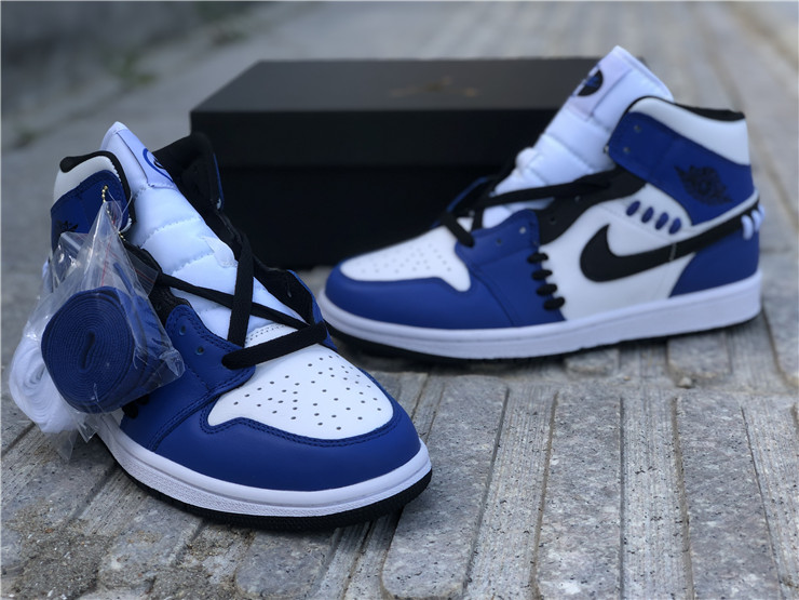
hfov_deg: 36.8
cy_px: 300
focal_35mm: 52
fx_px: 1200
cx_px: 400
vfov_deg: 28.0
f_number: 2.4
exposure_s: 1/130
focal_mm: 6
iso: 16
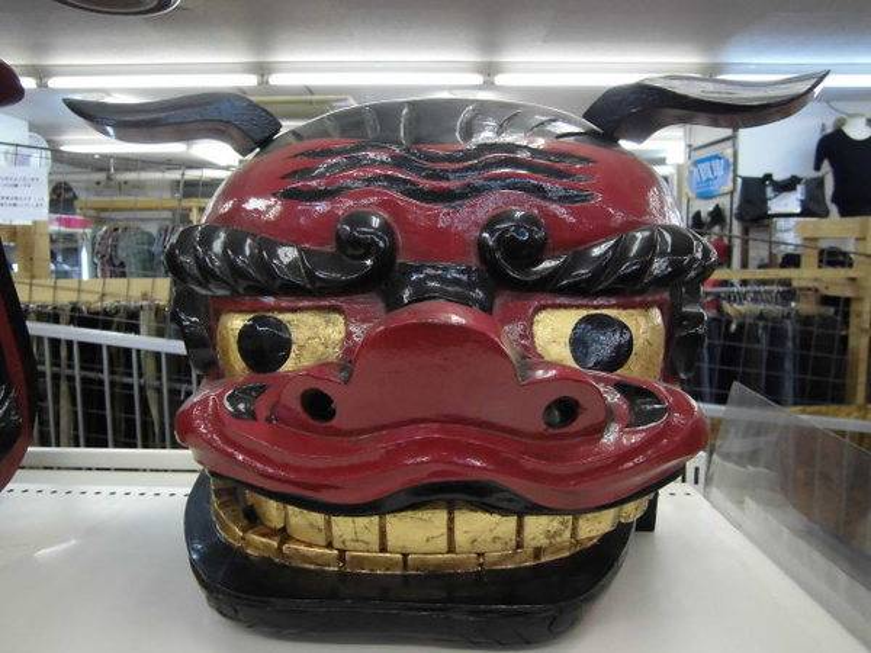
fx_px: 654
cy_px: 326
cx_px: 436
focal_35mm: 26
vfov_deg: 53.1
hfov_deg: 67.3
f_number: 2.8
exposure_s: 1/60
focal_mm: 4.7
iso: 200
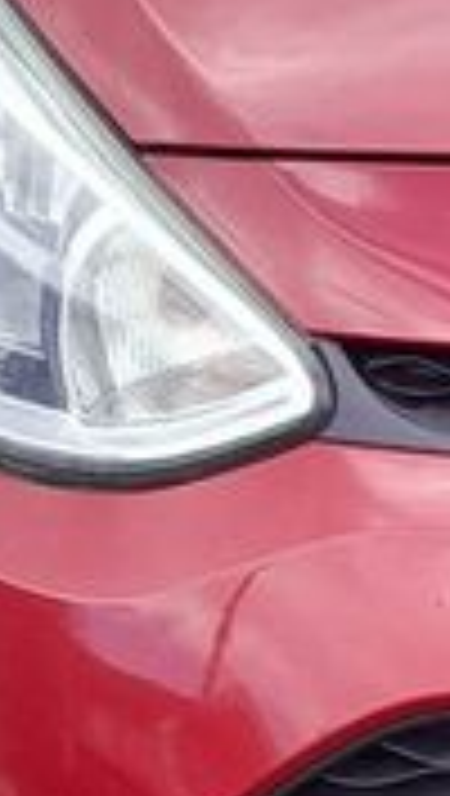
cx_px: 1336
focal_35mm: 96
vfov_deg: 21.3
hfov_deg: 9.8
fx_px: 2030
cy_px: 827
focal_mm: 3.98
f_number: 1.8
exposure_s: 1/100
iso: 40
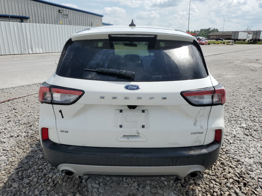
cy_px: 99
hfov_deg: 65.3
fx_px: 204
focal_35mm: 27
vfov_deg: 51.4
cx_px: 128
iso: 50
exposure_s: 1/5000
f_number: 1.5
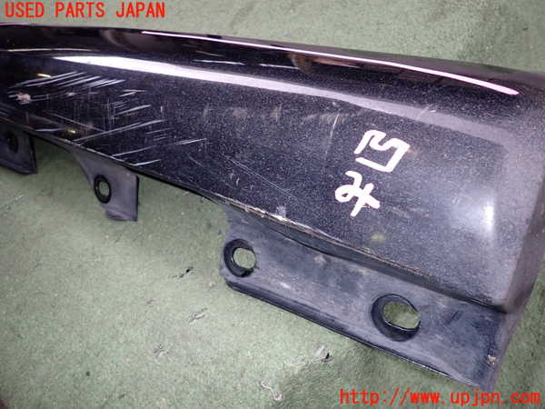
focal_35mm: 25
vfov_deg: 54.9
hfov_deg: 69.4
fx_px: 394
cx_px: 272
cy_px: 204
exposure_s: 1/30
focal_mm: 4.5
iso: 200
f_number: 5.6
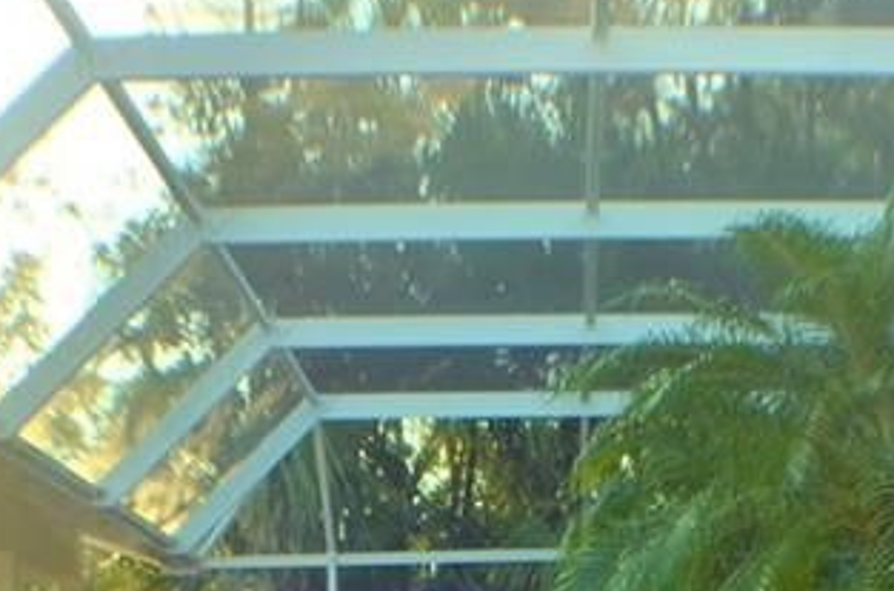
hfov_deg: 20.8
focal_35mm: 98
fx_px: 2428
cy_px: 787
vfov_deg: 13.4
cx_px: 554
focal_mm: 20
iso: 100
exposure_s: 1/200
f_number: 7.1
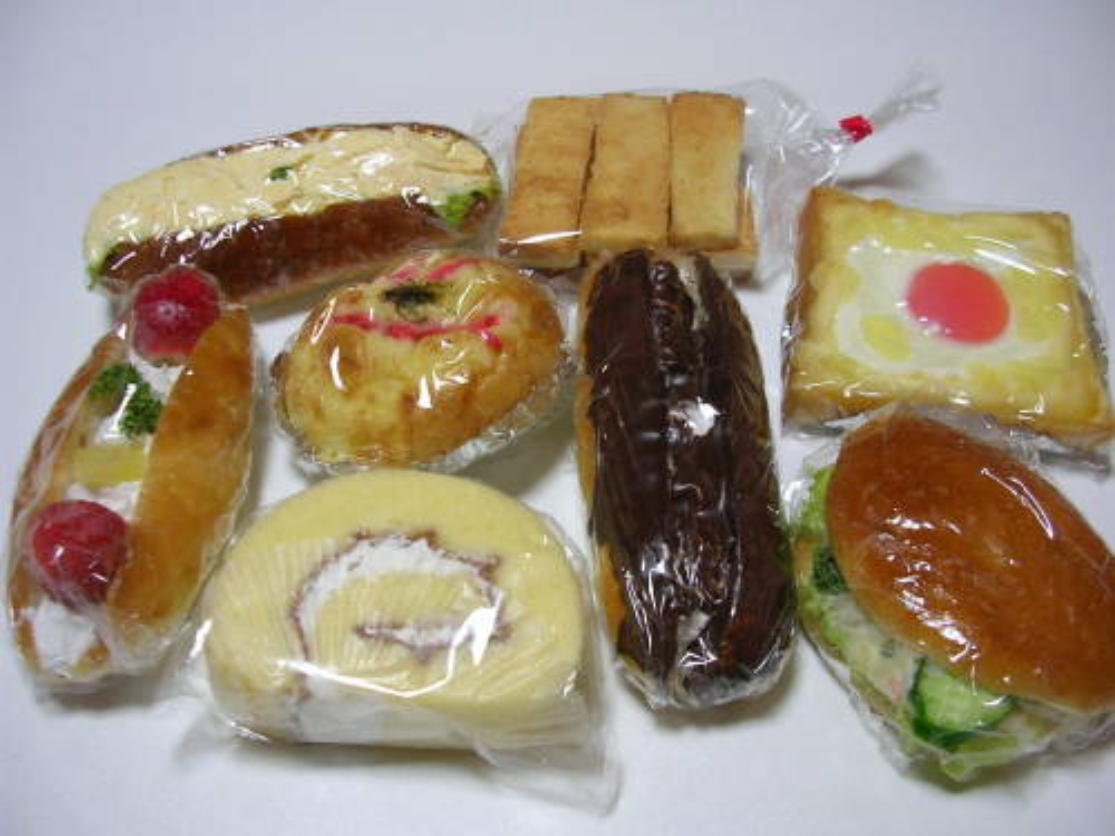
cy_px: 418
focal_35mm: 38
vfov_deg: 37.7
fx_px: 1224
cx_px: 558
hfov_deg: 49.0
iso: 50
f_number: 2.8
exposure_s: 1/10.9
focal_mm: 5.8
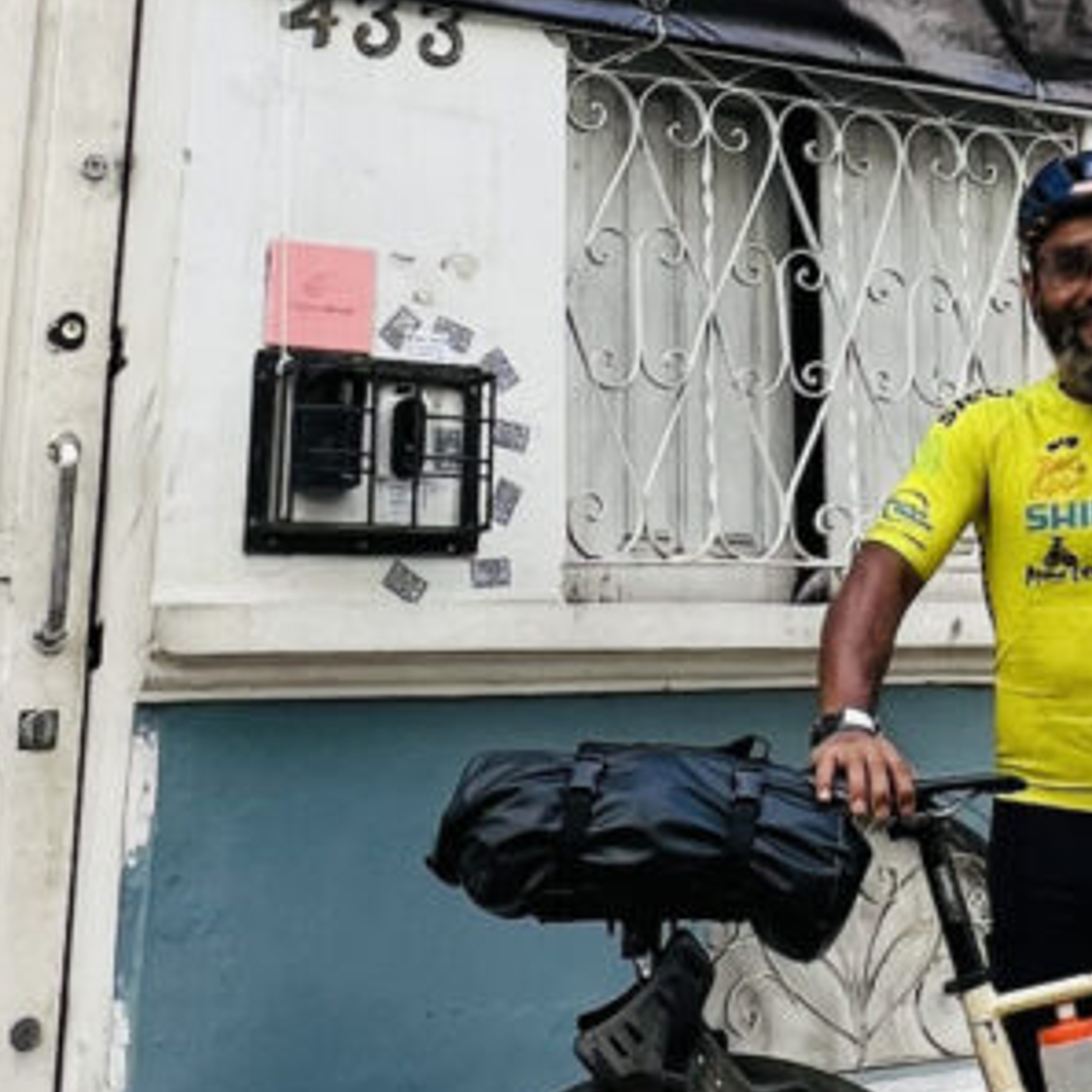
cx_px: 1103
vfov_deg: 48.0
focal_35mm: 31
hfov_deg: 44.3
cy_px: 949
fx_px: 1106
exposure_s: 1/209
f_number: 1.8
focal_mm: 1.57
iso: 32
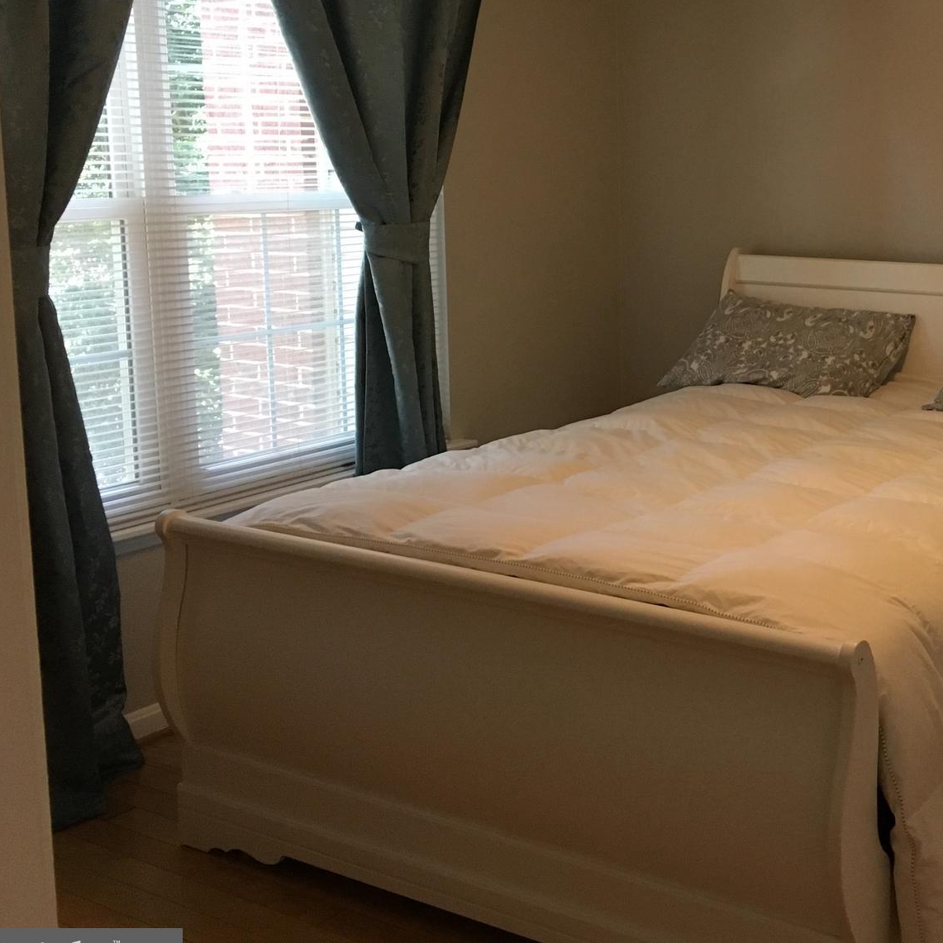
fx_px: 1418
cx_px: 822
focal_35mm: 46
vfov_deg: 36.6
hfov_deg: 35.0
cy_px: 361
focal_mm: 4.15
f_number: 2.2
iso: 125
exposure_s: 1/30
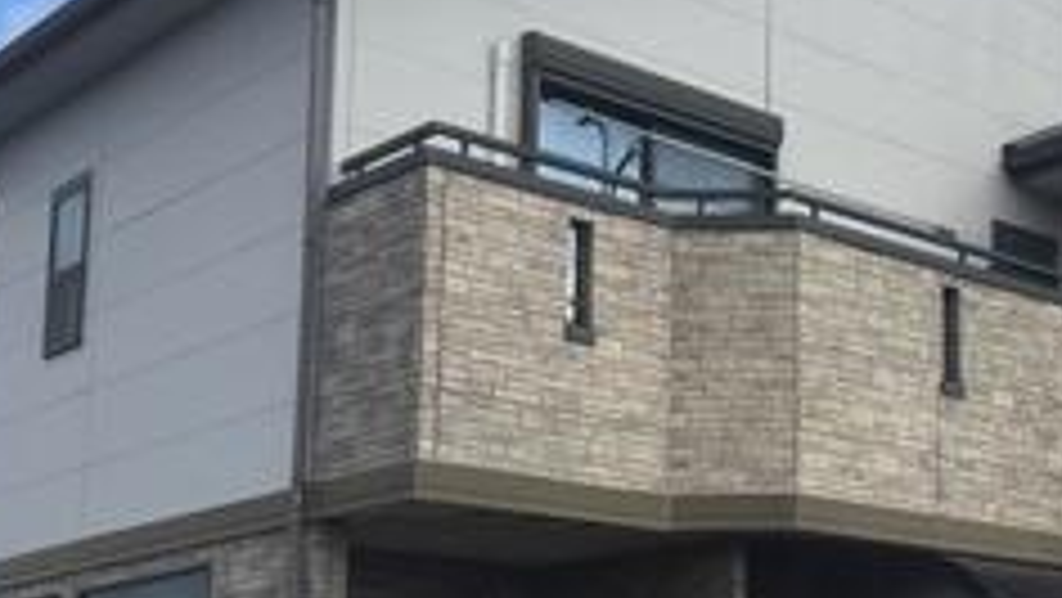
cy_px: 555
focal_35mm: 67
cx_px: 990
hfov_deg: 29.9
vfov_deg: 17.7
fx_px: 1888
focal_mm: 4.15
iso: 32
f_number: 2.2
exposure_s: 1/1236
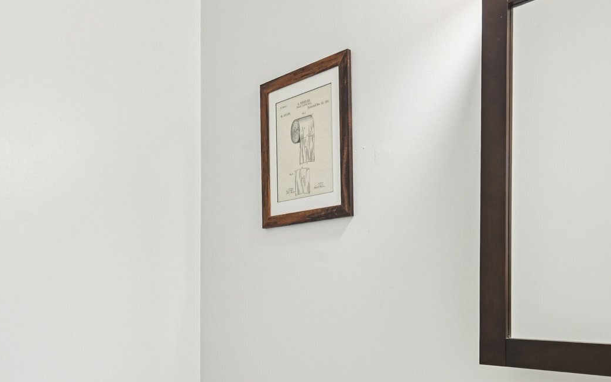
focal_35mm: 32
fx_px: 533
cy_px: 310
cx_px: 328
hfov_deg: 59.6
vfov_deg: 37.9
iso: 400
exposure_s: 1/13
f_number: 8
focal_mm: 16
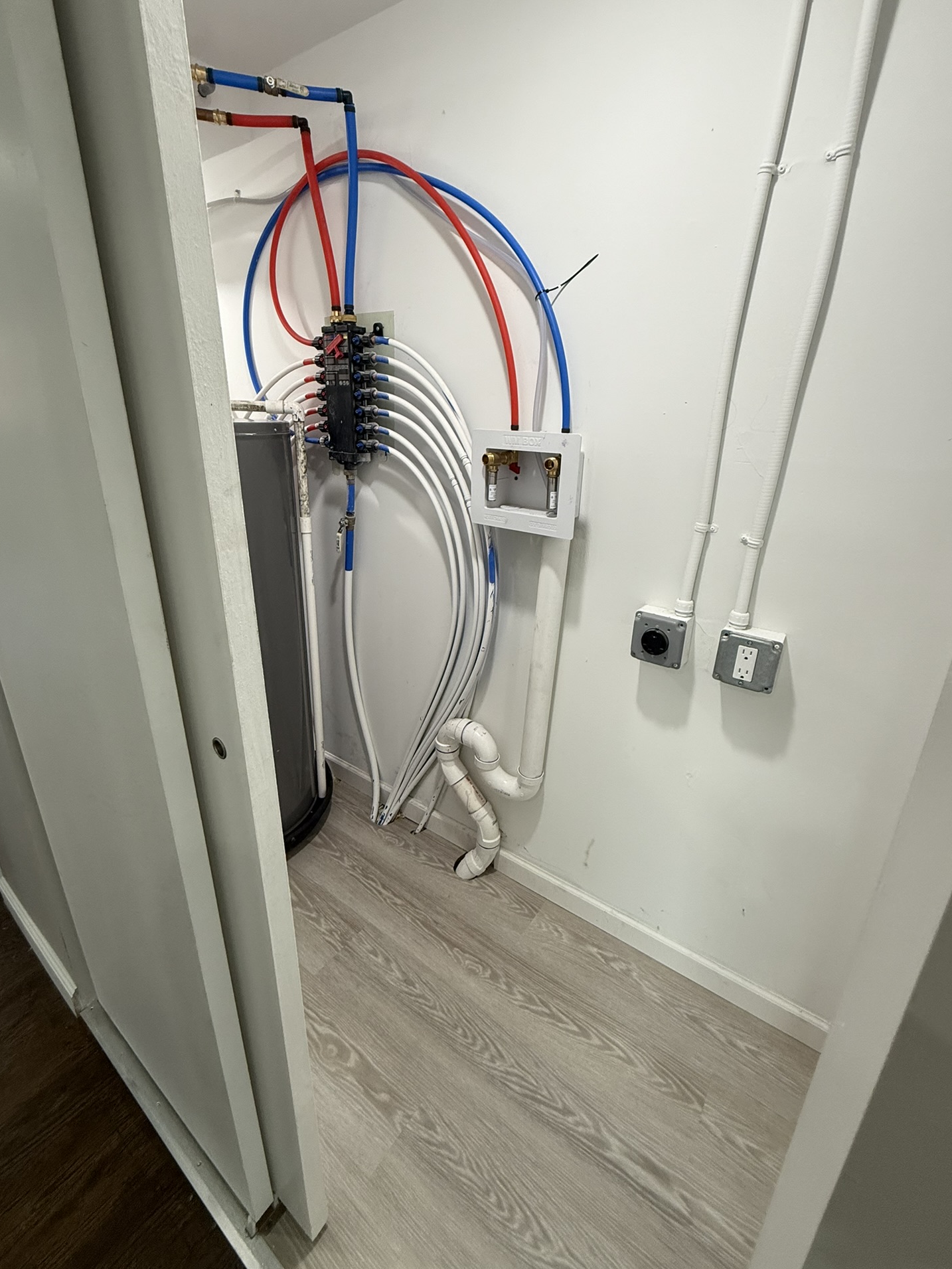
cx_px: 473
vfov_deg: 98.1
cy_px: 606
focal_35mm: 15
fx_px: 550
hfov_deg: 81.8
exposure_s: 1/120
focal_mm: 2.22
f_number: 2.2
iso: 160
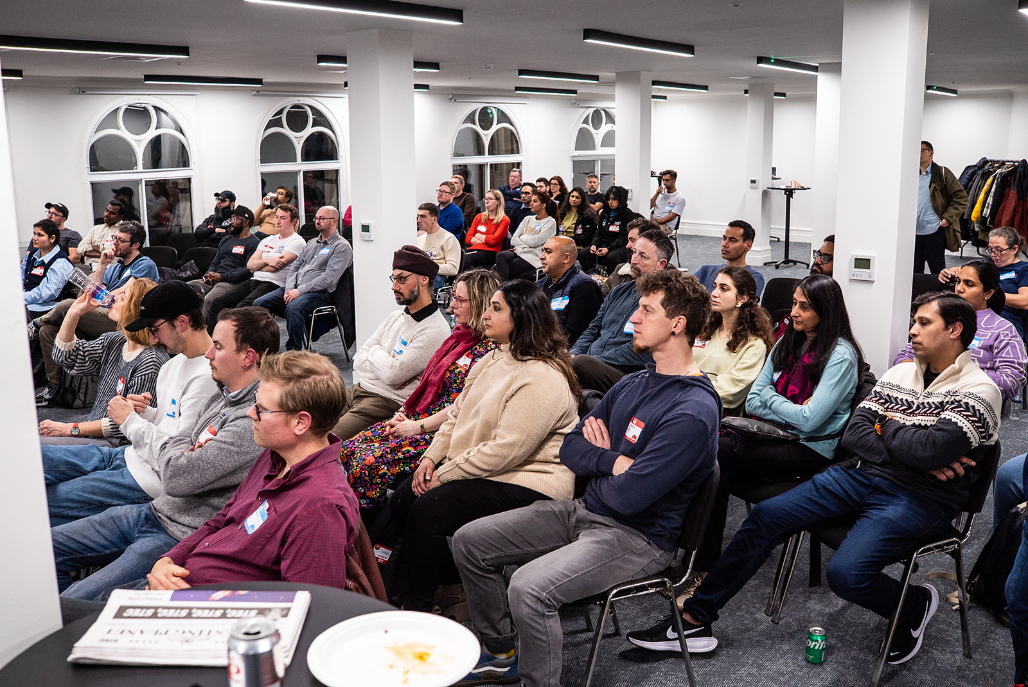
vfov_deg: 37.9
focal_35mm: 35
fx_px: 1000
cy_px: 344
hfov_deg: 54.4
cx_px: 514
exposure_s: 1/160
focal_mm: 35
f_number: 4.5
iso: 1600
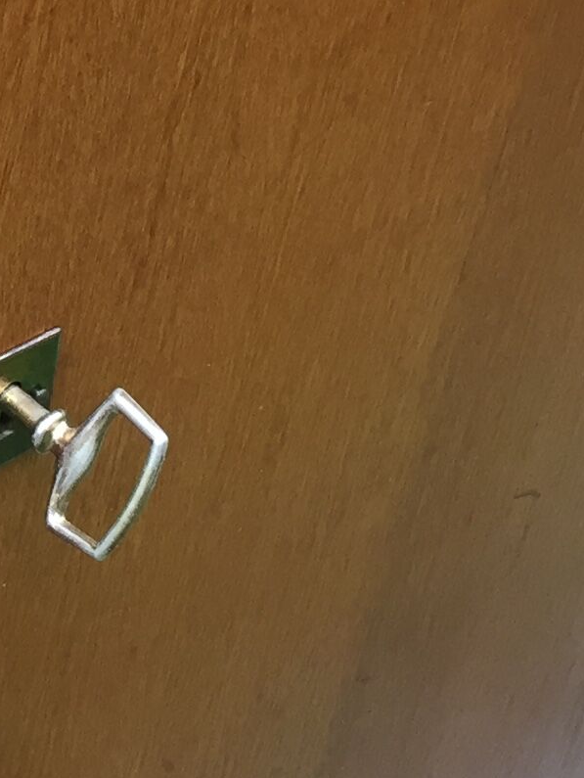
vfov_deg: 16.3
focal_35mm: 119
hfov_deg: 12.1
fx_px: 2675
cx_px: -157
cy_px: 92
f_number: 2.2
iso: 40
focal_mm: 4.15
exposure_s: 1/33
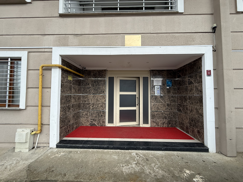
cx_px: 122
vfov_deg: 85.7
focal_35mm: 14
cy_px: 91
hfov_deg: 102.1
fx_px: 98
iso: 160
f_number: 2.2
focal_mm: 2.22
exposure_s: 1/99
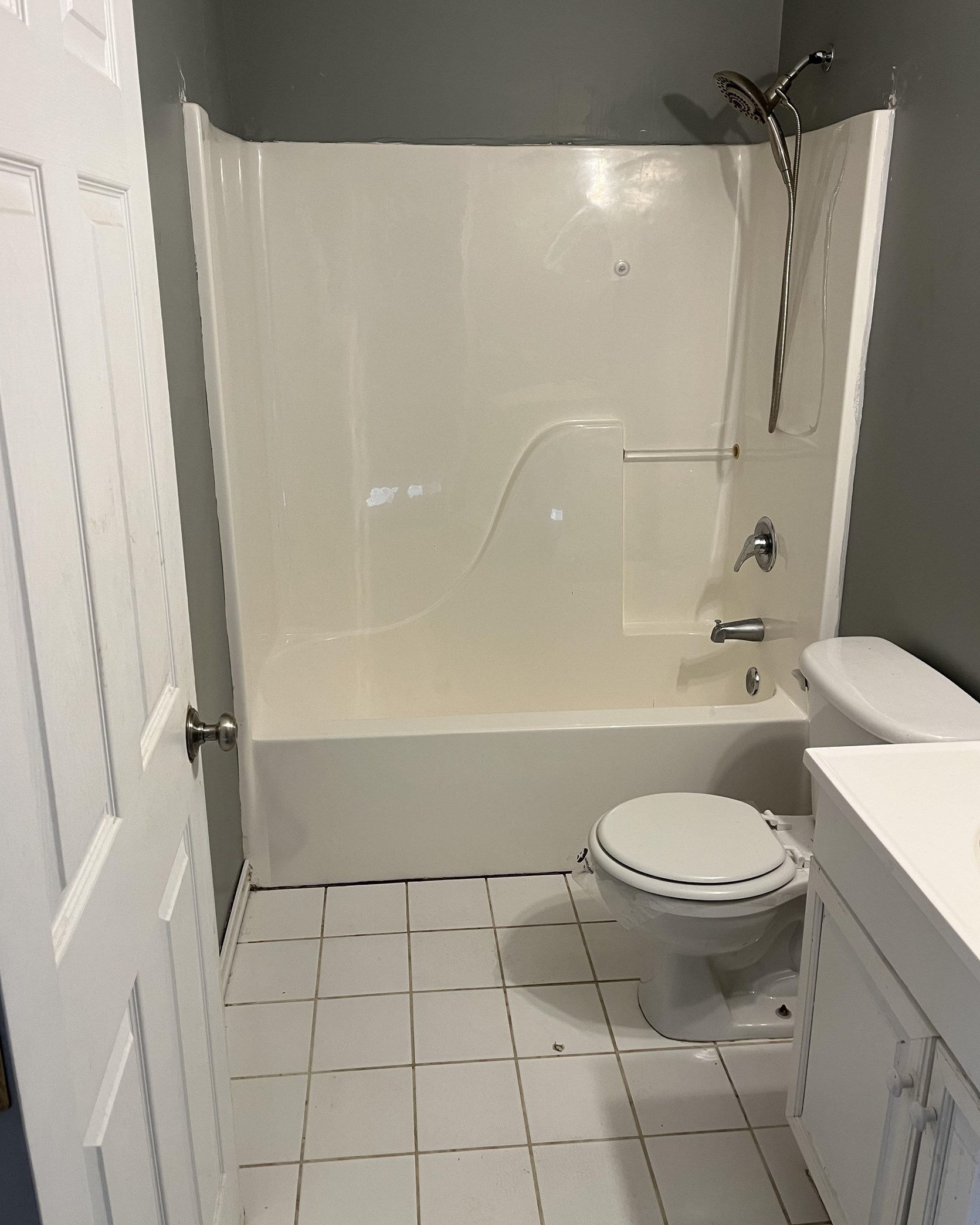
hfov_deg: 51.5
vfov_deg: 62.1
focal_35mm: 28
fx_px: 1015
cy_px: 560
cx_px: 477
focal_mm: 5.1
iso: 100
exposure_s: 1/60
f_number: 1.6
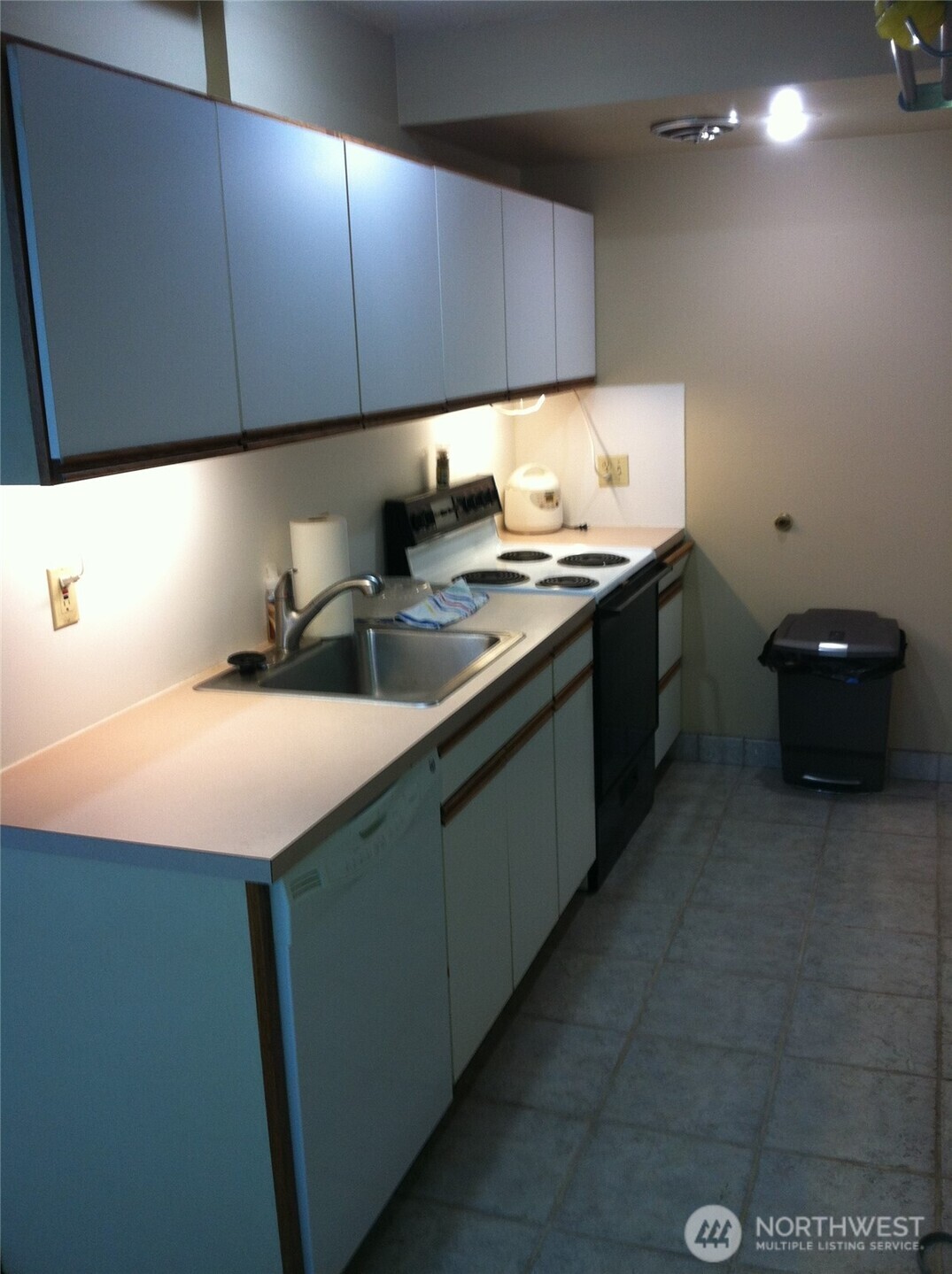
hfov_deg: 40.6
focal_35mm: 35
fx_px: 1287
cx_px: 476
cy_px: 637
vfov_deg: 52.7
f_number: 2.8
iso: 80
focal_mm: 3.85
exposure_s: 1/15
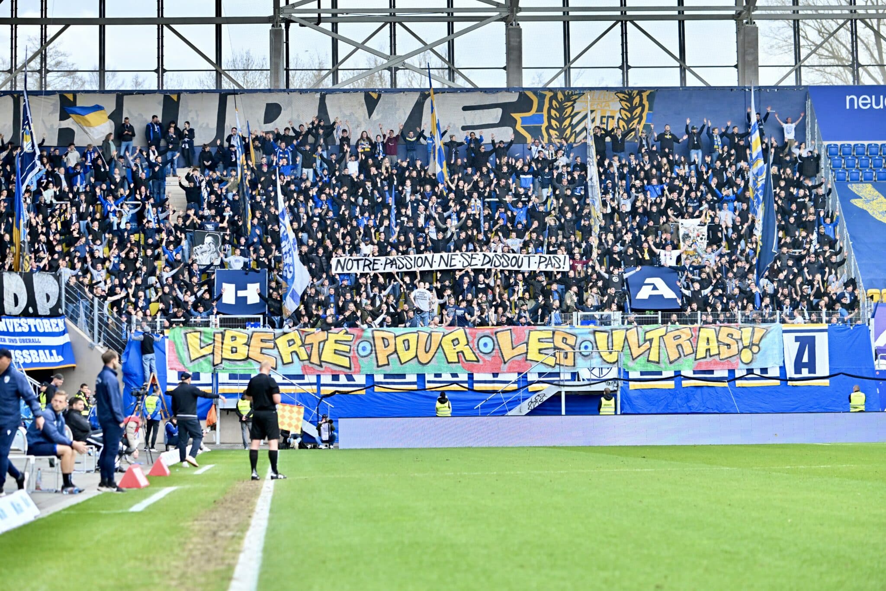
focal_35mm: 150
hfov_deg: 13.7
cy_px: 296
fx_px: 3691
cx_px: 443
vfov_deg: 9.1
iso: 2200
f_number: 5
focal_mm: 150
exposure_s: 1/1600
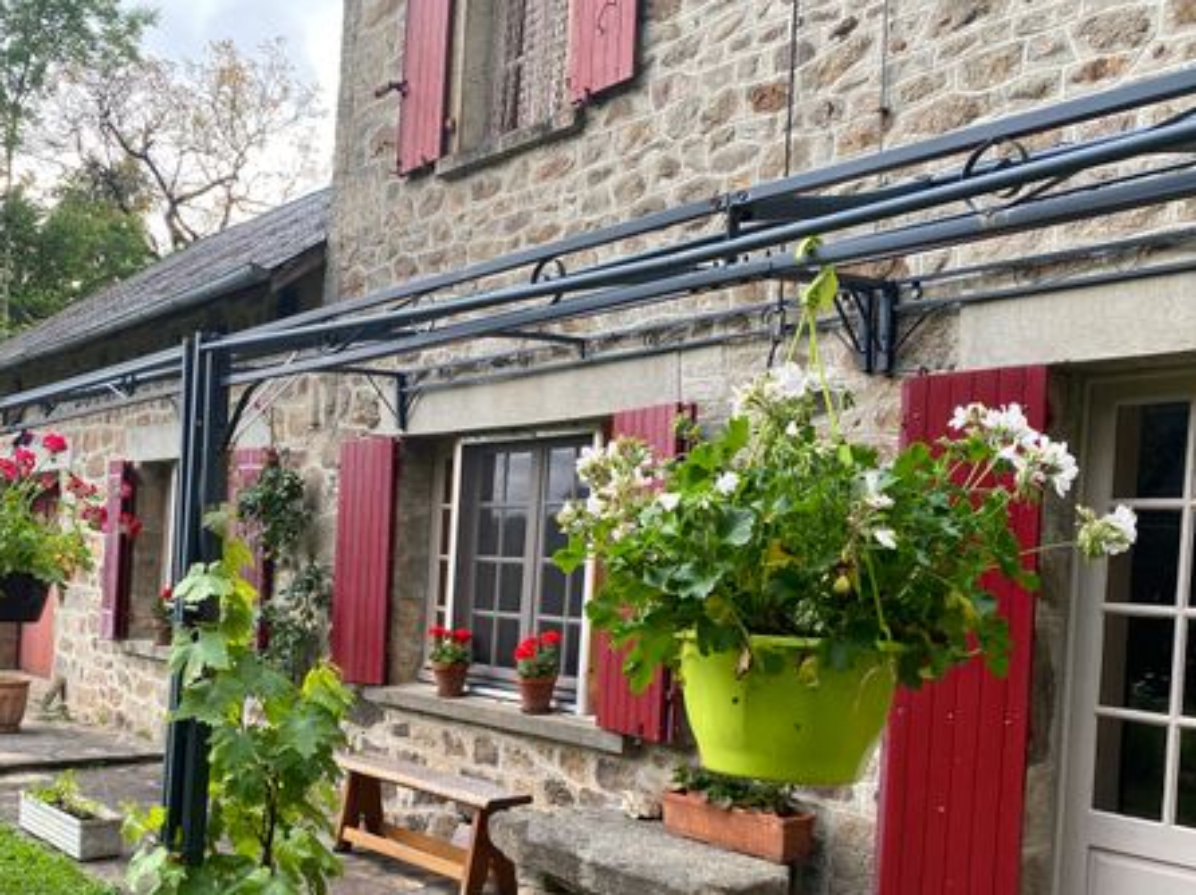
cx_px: 483
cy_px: 600
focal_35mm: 35
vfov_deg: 40.1
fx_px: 1209
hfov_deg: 52.3
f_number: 1.8
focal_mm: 4.25
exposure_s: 1/122
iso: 64
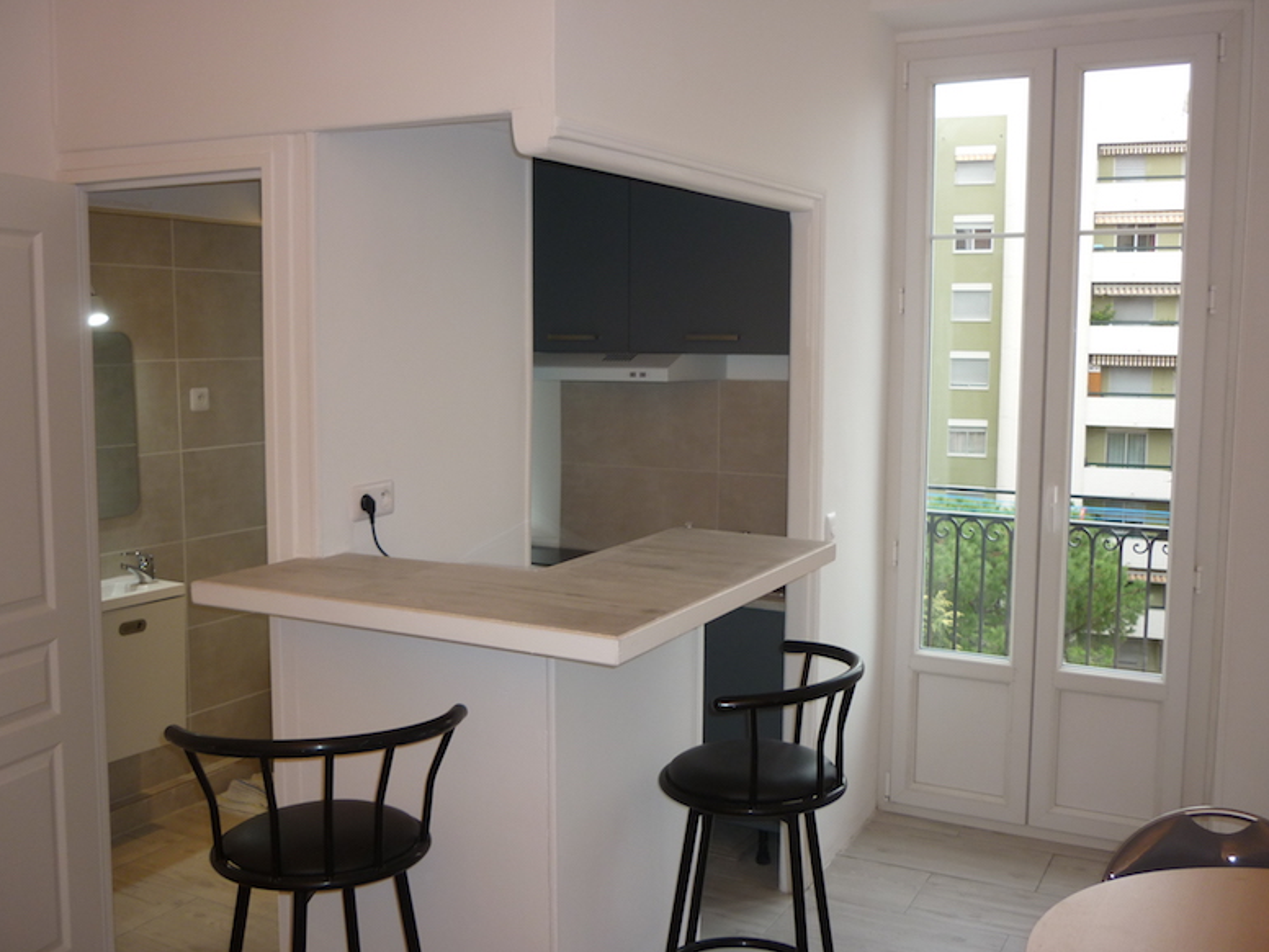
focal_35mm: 34
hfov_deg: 54.0
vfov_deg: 41.8
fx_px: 1246
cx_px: 623
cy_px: 469
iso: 100
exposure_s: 1/30
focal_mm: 5.5
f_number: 2.8
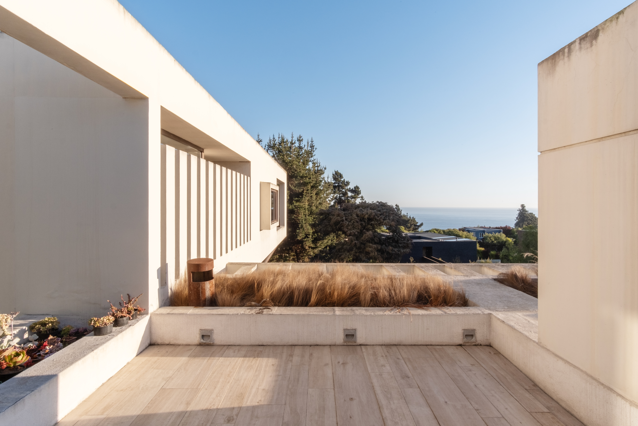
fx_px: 319
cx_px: 319
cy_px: 213
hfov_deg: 90.0
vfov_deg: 67.4
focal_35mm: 18
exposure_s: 1/60
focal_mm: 12
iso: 200
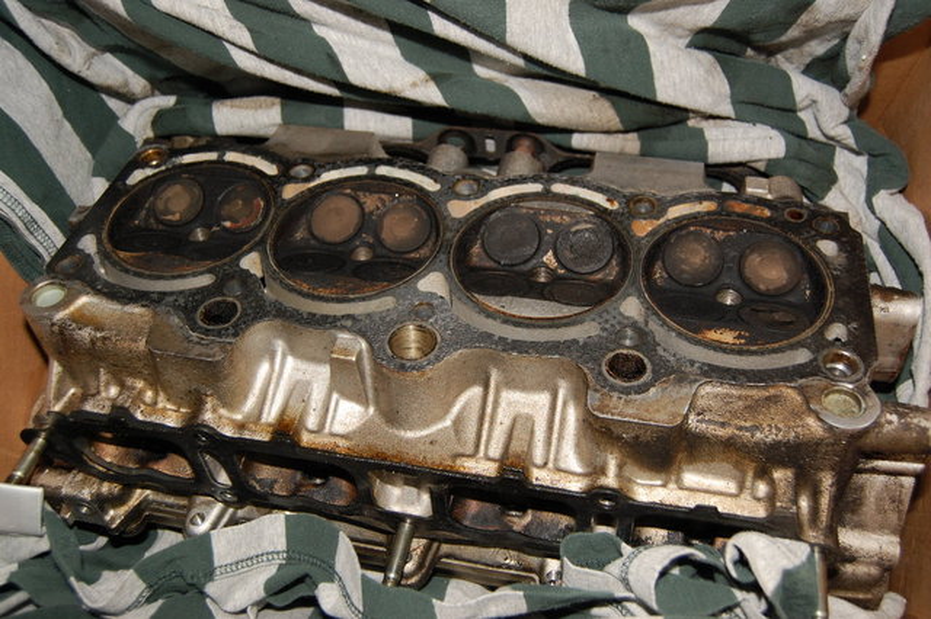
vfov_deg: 38.3
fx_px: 892
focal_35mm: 34
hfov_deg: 55.1
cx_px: 466
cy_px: 310
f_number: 5
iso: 400
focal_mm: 23
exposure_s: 1/60
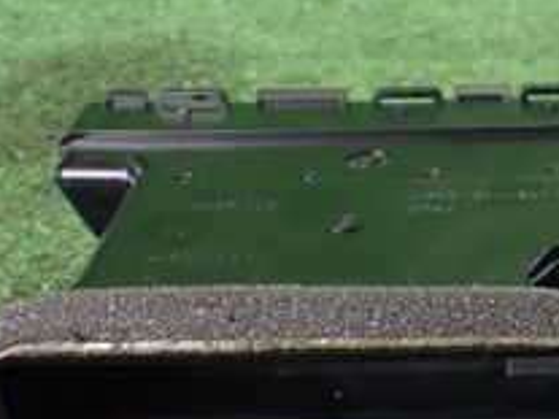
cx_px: 699
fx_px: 1404
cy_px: 278
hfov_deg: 20.8
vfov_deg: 16.9
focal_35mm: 87
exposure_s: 1/80
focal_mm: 5.4
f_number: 2.3
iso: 800
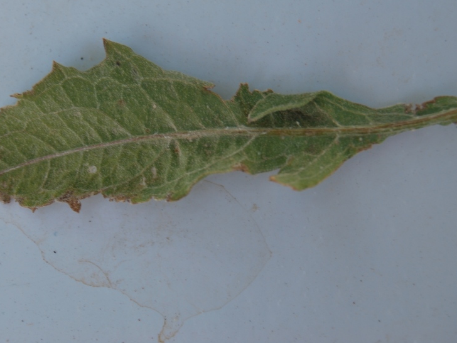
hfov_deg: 17.6
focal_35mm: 112
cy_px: 130
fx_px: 1474
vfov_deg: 13.3
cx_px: 205
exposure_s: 1/60
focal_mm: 55
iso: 100
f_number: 8
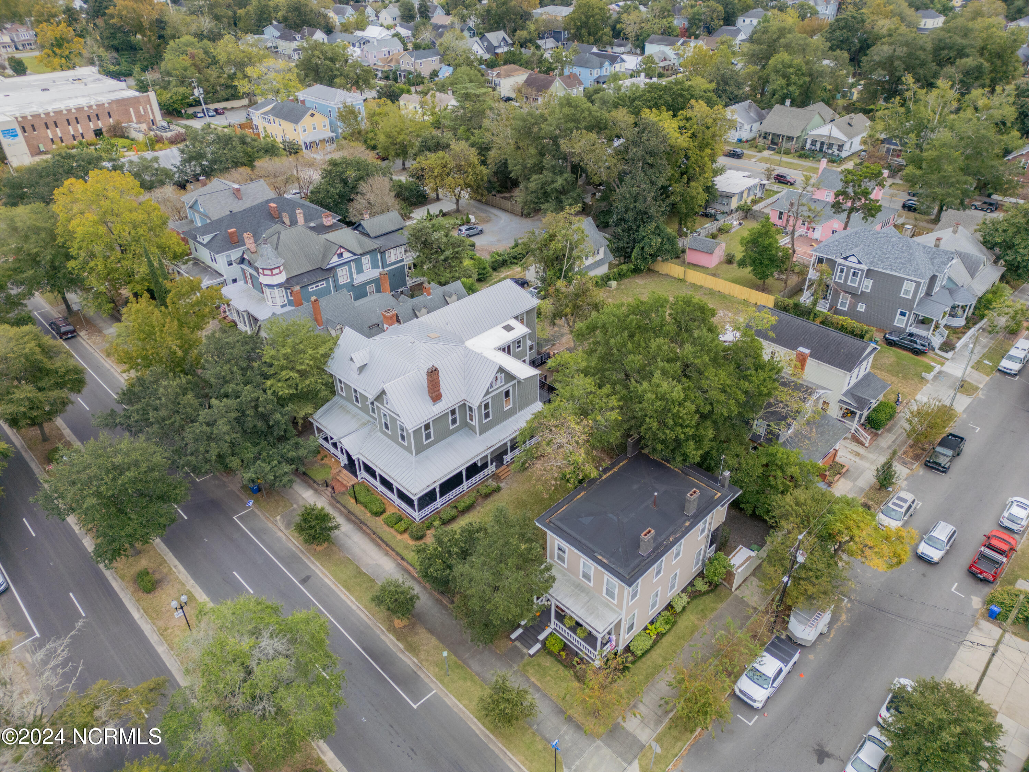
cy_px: 386
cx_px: 514
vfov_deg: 56.8
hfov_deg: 71.6
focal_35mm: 24
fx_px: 713
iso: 200
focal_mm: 6.72
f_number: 1.7
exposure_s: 1/320
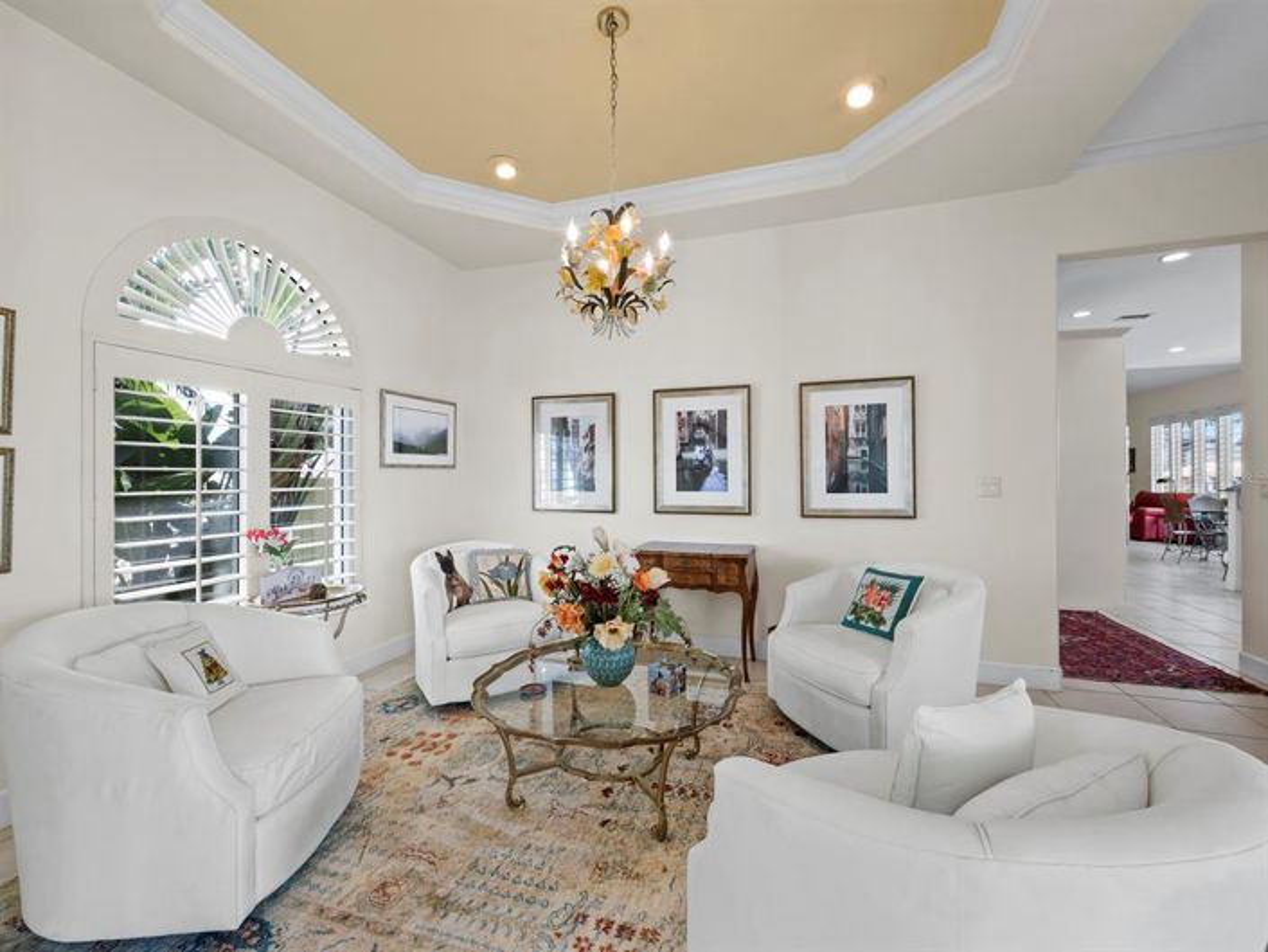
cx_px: 634
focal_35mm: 14
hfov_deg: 102.1
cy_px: 476
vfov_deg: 85.7
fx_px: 513
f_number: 11
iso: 200
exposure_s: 1/3
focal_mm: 7
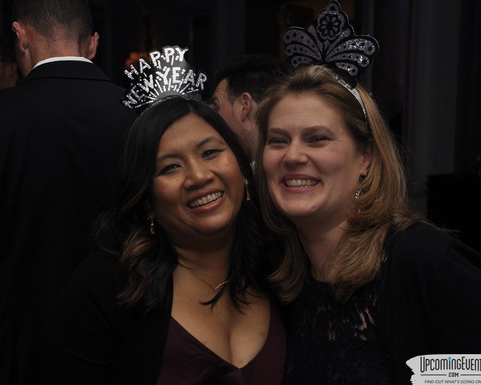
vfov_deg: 22.5
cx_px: 213
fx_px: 968
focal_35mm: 68
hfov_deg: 27.9
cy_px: 192
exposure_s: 1/60
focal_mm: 40
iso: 400
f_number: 4.8
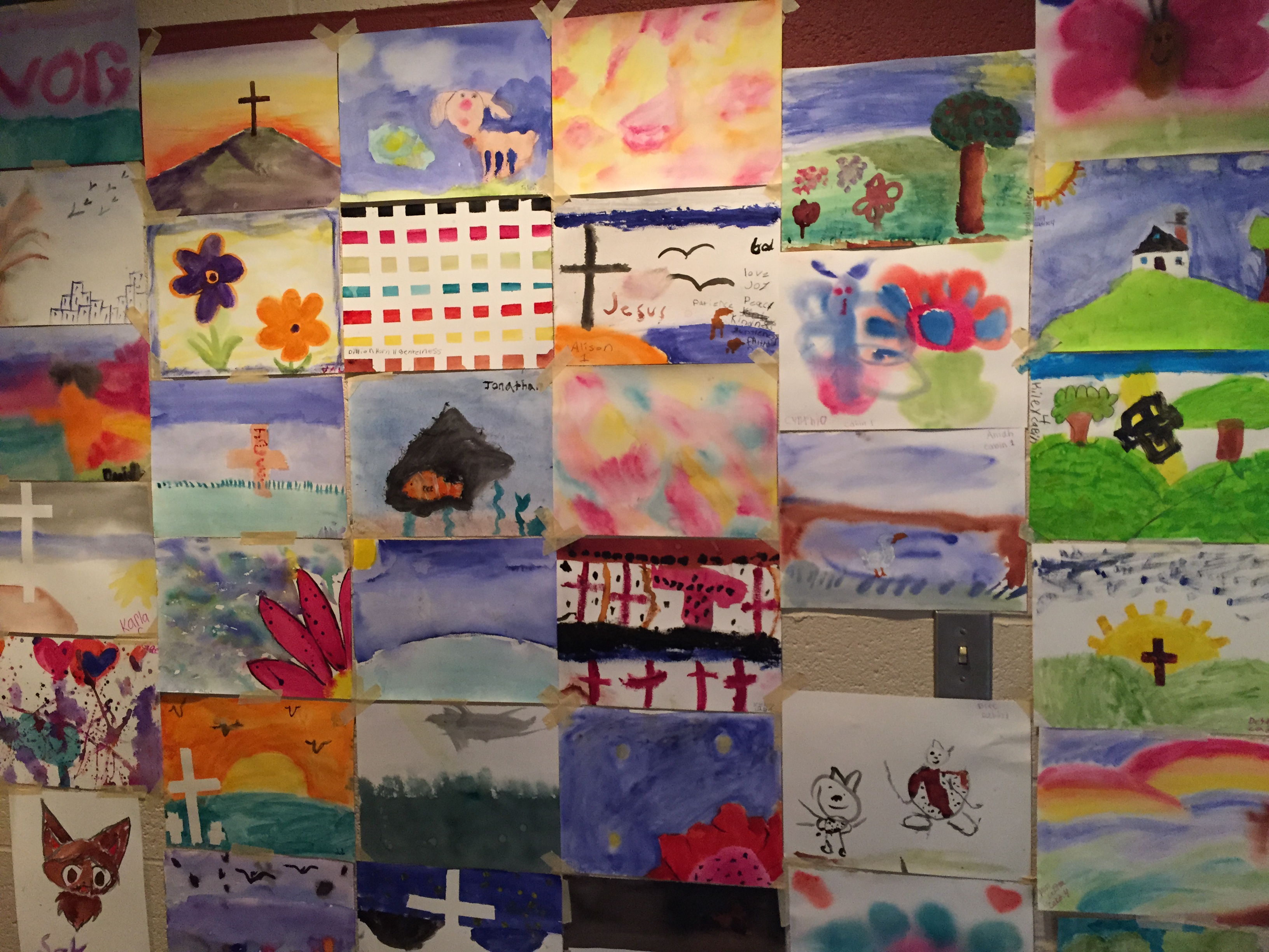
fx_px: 1063
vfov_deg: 48.2
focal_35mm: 29
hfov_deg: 61.7
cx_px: 634
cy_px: 476
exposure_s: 1/30
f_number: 2.2
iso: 200
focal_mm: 4.15
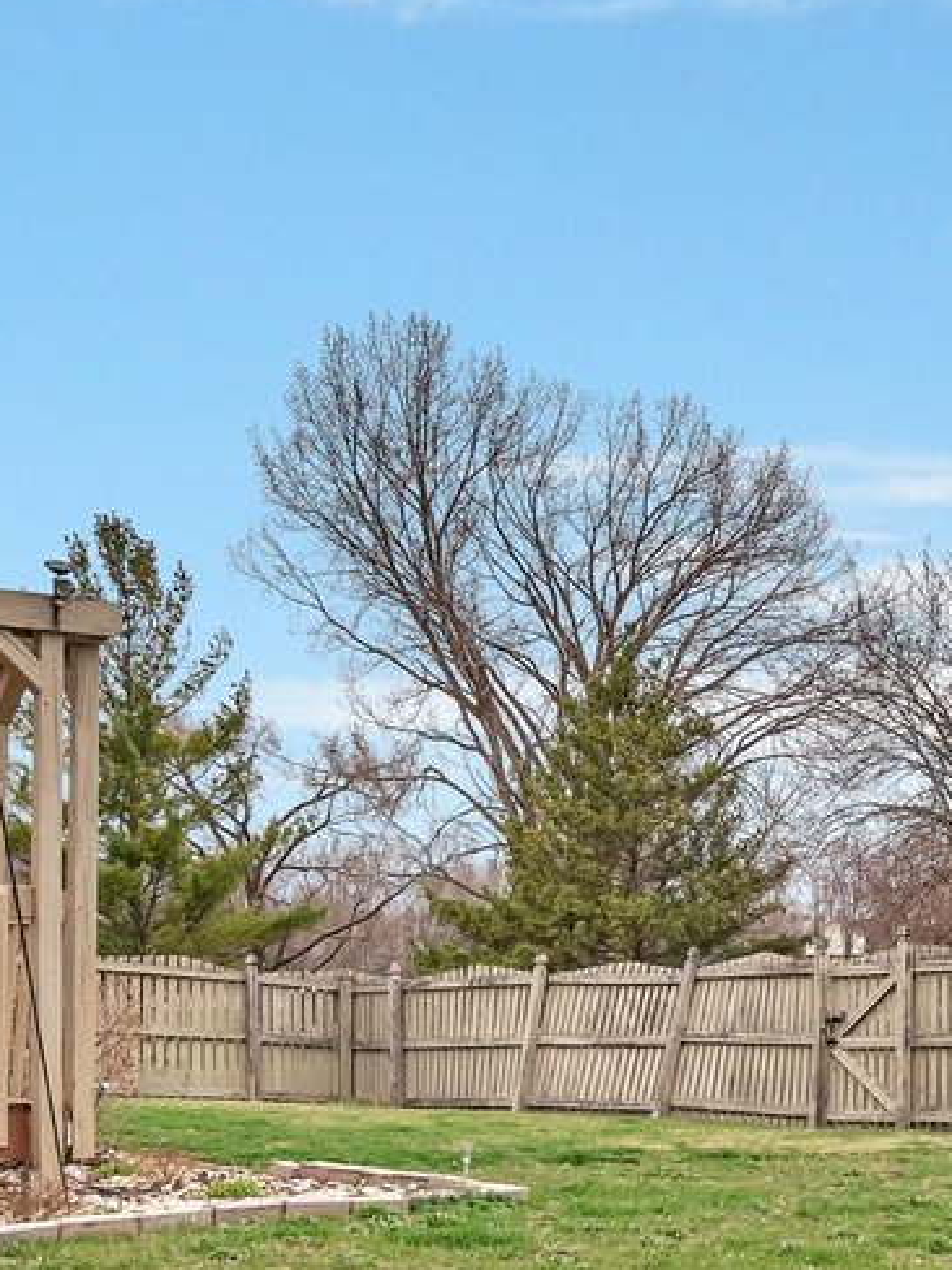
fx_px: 1870
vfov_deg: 36.6
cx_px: 1206
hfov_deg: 25.1
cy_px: 955
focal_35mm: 51
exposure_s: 1/50
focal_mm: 16
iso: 400
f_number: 9
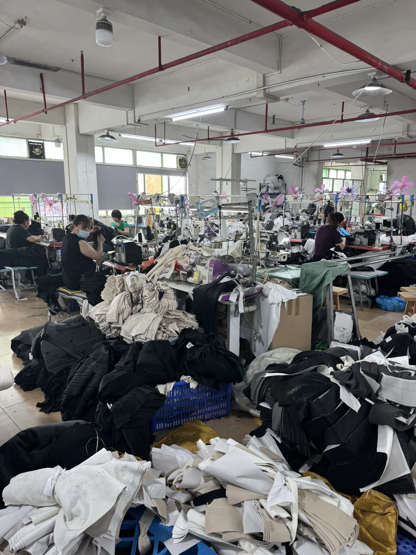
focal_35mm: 24
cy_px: 278
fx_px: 385
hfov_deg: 56.8
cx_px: 208
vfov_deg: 71.6
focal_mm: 6.76
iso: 125
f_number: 1.78
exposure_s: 1/100
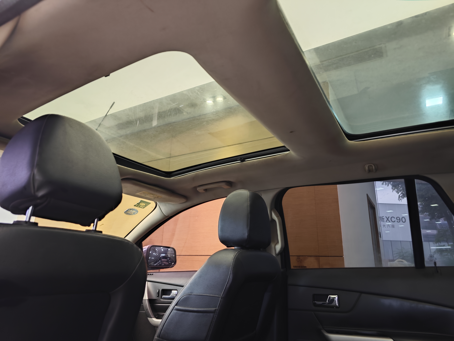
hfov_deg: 73.9
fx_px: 302
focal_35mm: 23
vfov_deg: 58.9
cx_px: 227
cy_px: 170
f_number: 1.9
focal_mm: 8.7
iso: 800
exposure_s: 1/25
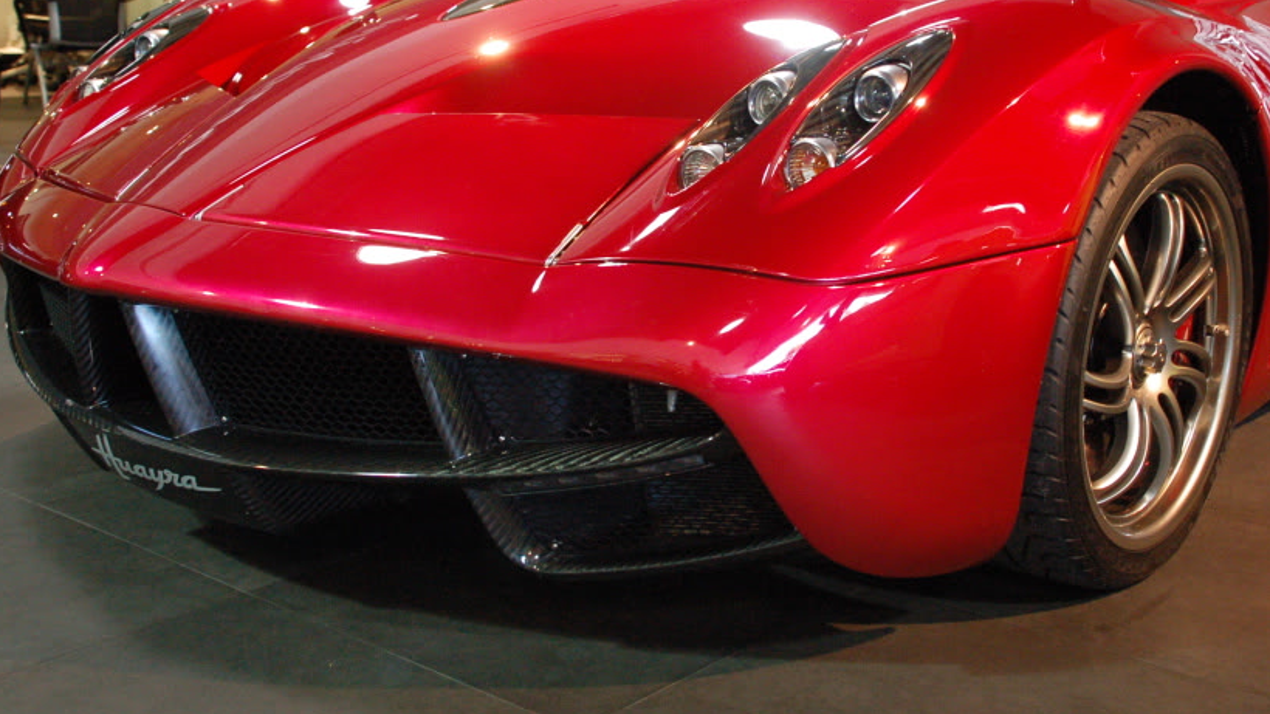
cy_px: 257
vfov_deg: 25.3
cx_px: 659
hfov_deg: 43.7
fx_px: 1583
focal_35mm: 47
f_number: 4
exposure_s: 1/25
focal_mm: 24
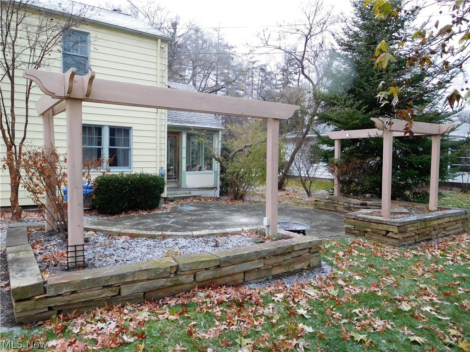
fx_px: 339
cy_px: 176
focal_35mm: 25
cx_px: 235
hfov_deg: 69.4
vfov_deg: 54.9
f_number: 3.4
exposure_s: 1/30
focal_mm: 4.5
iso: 200
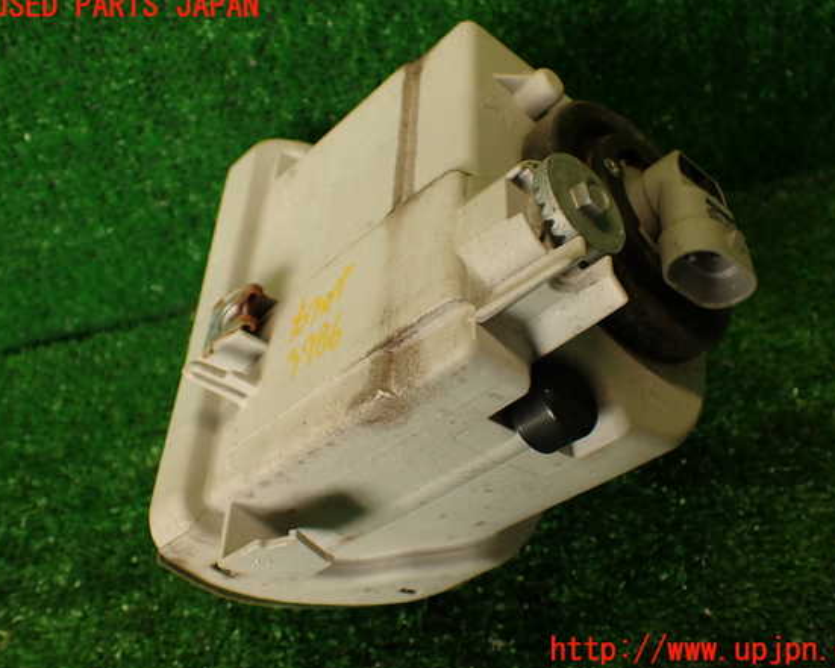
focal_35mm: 34
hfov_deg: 52.8
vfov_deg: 43.4
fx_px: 840
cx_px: 438
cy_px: 329
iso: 125
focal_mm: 5.79
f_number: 2.4
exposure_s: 1/60
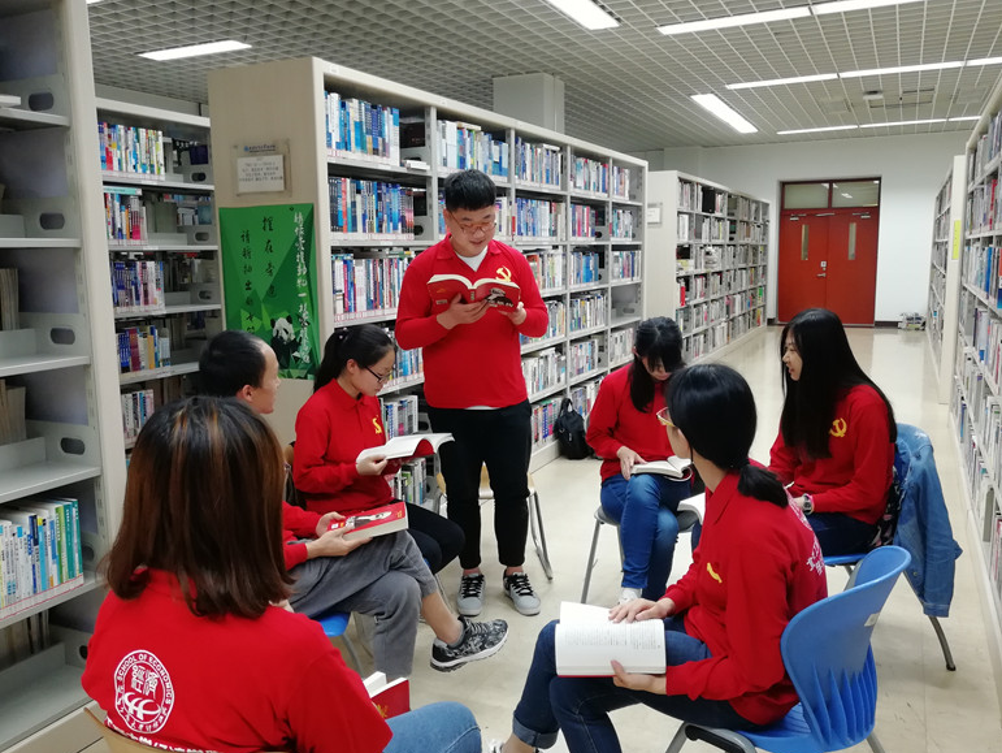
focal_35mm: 28
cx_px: 489
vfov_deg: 49.8
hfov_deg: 63.4
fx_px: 811
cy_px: 380
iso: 250
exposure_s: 1/33.3
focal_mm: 3.83
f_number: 1.8
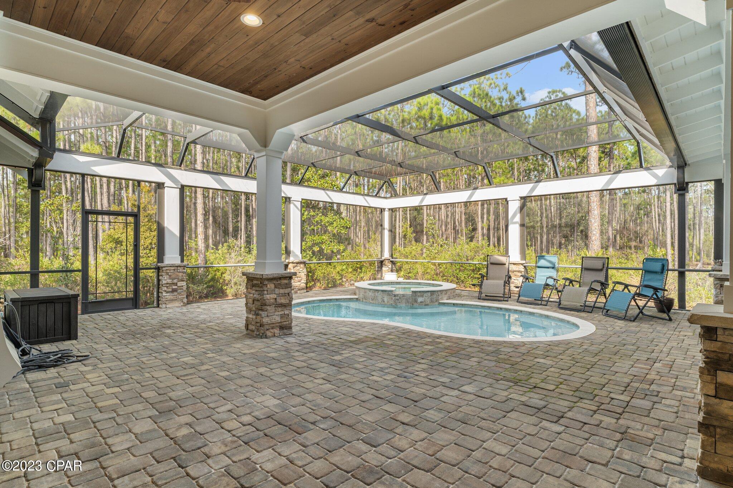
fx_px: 368
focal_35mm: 18
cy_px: 244
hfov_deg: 89.7
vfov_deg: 67.1
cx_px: 366
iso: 640
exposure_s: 1/80
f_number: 8
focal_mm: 18.1
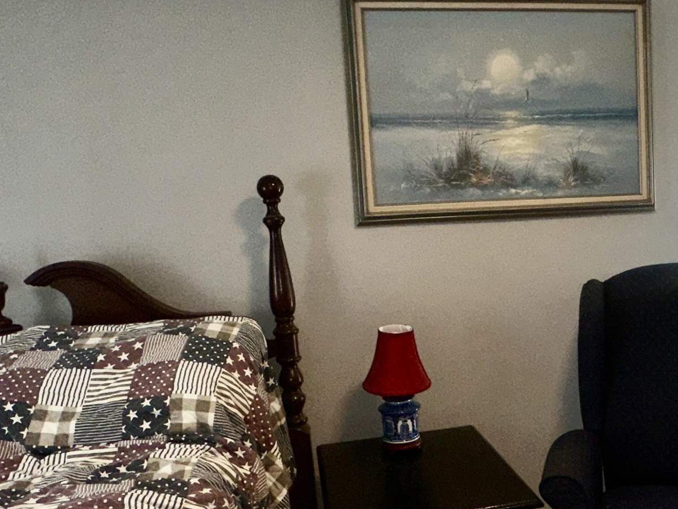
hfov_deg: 50.4
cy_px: 296
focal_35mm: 36
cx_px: 452
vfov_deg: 39.5
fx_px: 705
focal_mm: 2.22
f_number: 2.2
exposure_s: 1/147
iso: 32
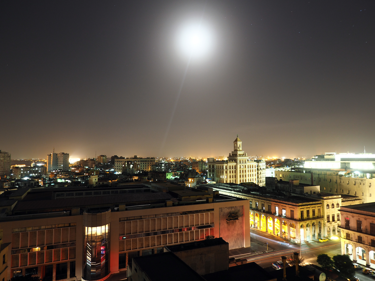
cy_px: 140
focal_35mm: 18
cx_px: 188
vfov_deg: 71.6
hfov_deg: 87.8
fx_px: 195
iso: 200
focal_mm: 9
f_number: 4
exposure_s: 30
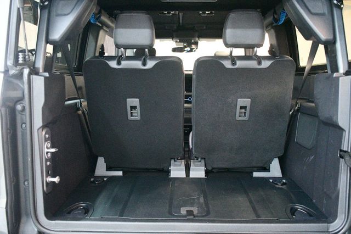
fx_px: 322
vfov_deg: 39.9
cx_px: 176
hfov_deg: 57.2
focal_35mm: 33
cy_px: 117
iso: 12800
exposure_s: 1/60
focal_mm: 22
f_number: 3.5
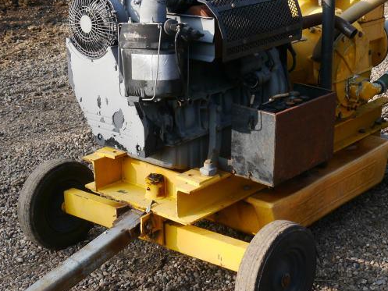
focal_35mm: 70
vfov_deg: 21.0
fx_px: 785
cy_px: 171
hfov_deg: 27.7
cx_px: 231
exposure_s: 1/200
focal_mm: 17
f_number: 5.6
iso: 160
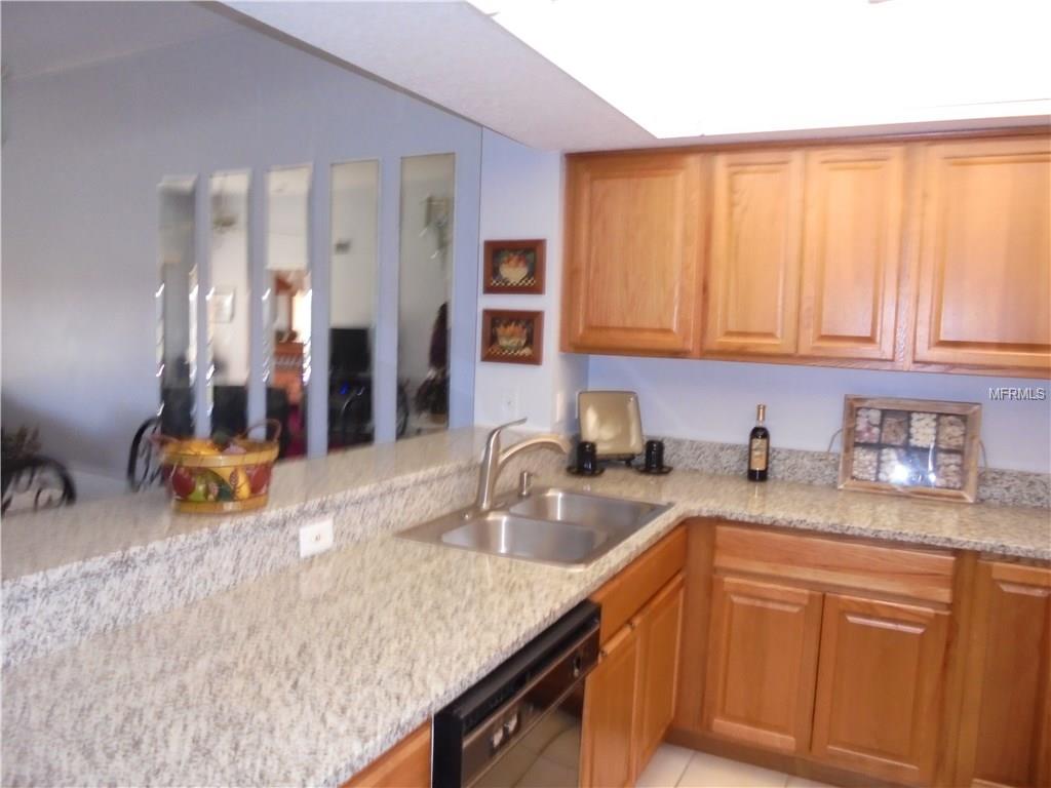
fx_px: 789
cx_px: 526
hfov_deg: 67.3
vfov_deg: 53.1
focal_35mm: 26
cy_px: 394
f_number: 3.5
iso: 400
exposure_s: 1/30
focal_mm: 4.6
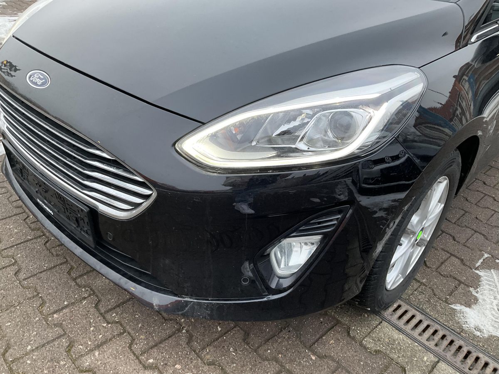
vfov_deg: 48.2
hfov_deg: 61.7
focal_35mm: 29
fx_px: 418
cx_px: 250
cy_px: 187
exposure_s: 1/51
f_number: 1.8
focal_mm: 3
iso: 64
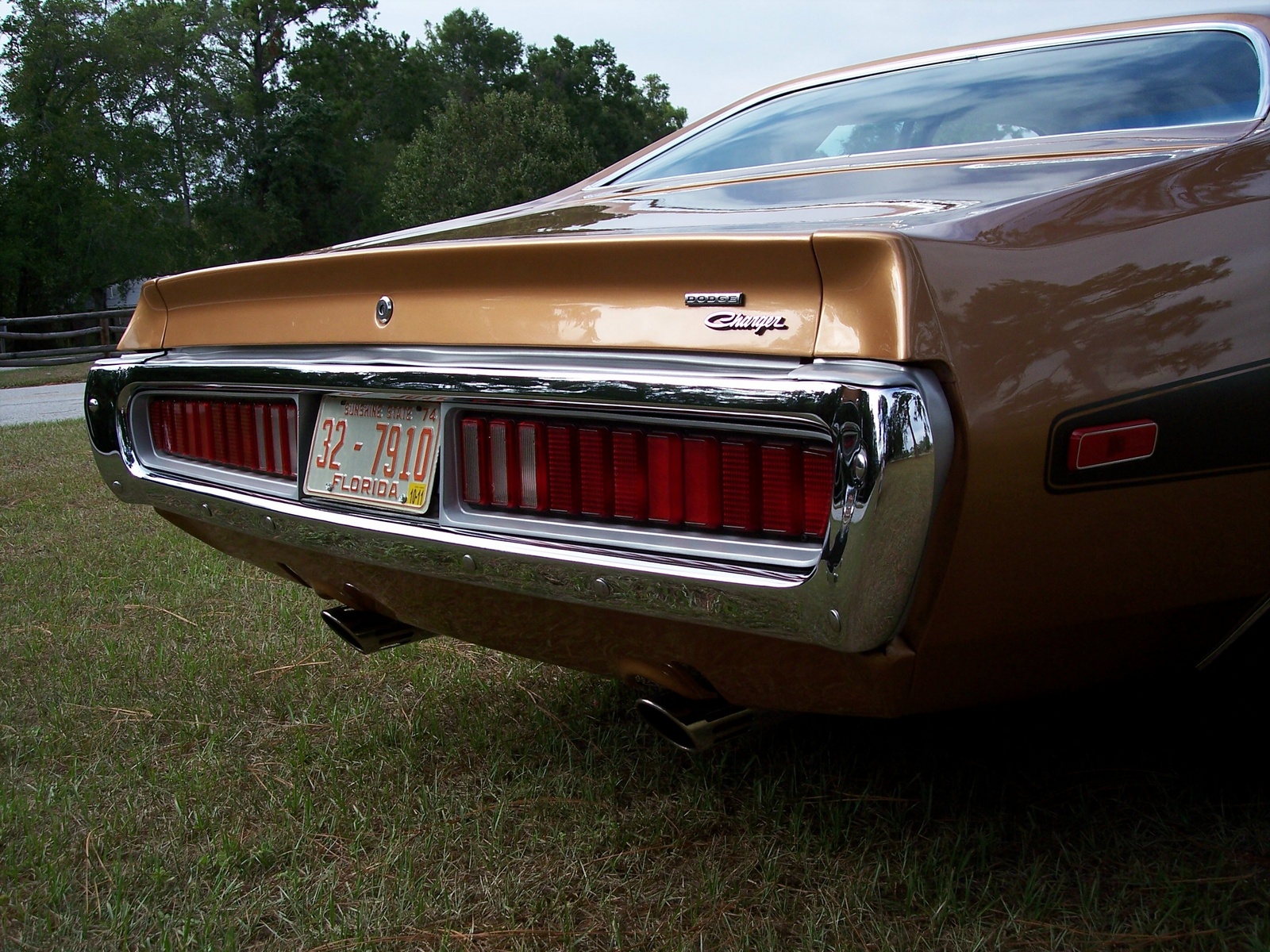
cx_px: 635
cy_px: 476
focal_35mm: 39
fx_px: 1431
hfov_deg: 47.9
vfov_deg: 36.8
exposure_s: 1/750
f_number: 4
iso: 100
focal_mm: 8
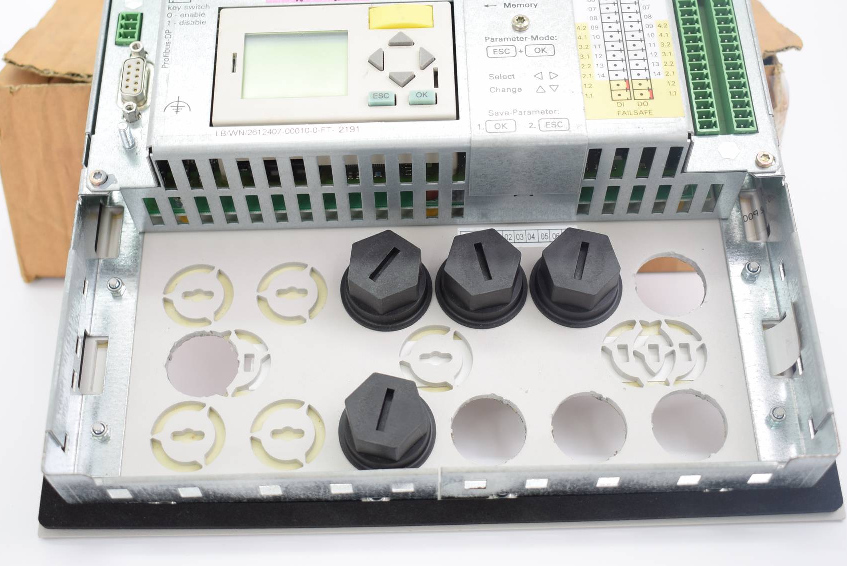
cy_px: 217
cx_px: 394
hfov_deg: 38.4
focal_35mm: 52
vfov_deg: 26.2
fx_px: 1216
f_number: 4
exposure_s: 1/45
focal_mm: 27
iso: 180
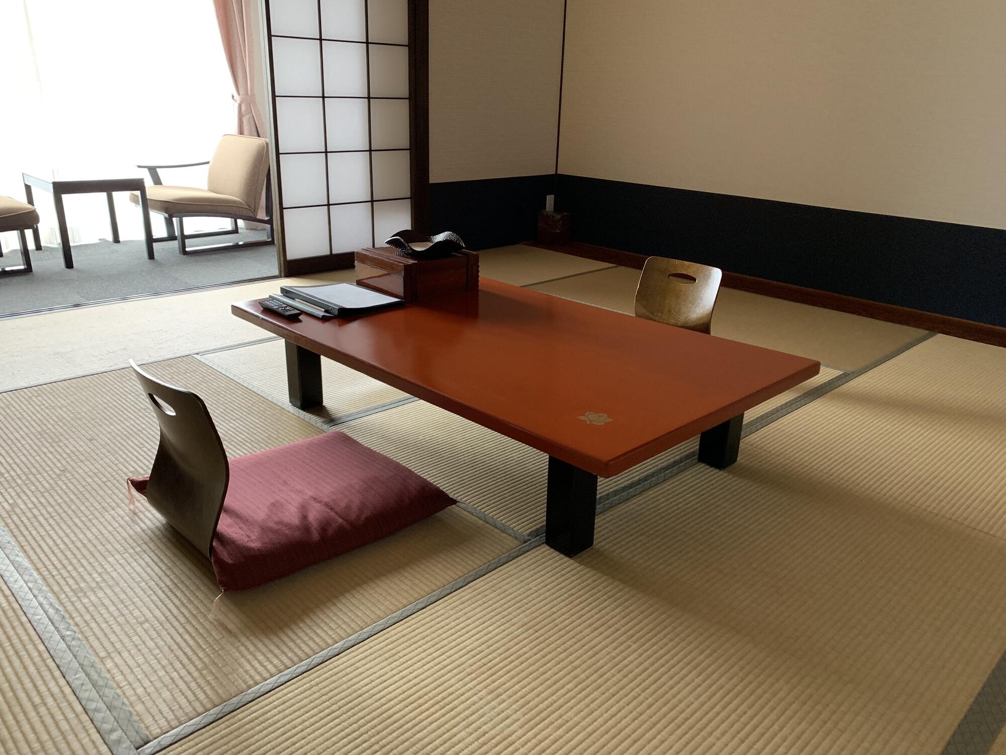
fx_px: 756
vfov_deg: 53.1
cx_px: 503
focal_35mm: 26
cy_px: 378
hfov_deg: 67.3
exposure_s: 1/60
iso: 200
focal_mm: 4.25
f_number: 1.8
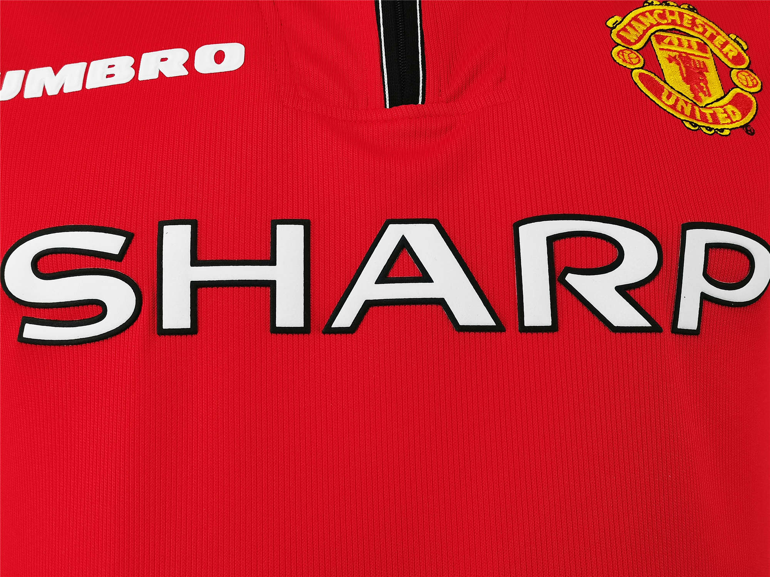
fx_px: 890
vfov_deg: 36.0
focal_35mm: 40
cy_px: 288
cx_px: 385
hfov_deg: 46.8
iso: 125
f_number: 1.8
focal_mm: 5.58
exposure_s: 1/60
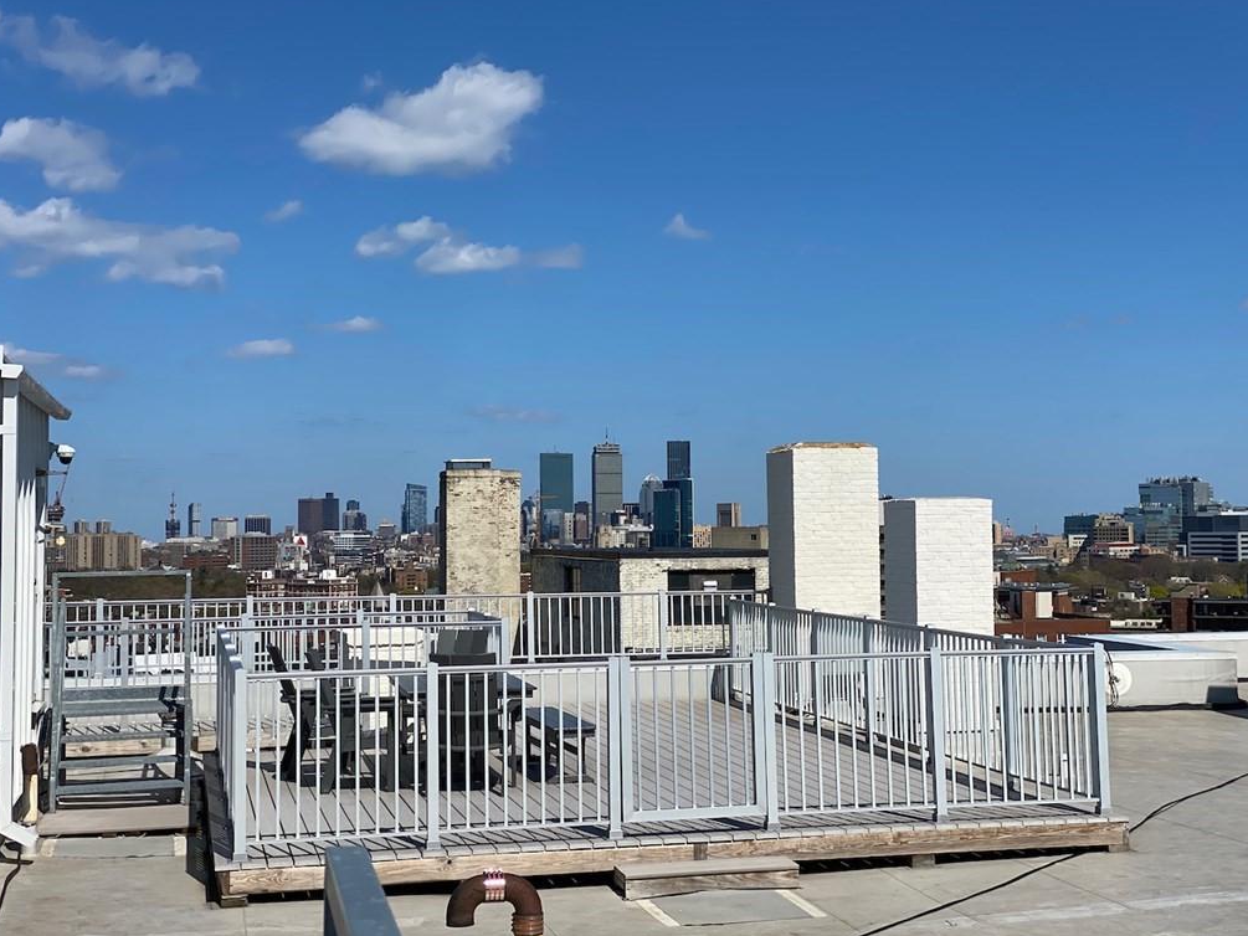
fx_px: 1911
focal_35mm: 53
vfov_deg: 27.5
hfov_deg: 36.2
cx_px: 622
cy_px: 463
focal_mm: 6
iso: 25
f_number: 2
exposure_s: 1/3690
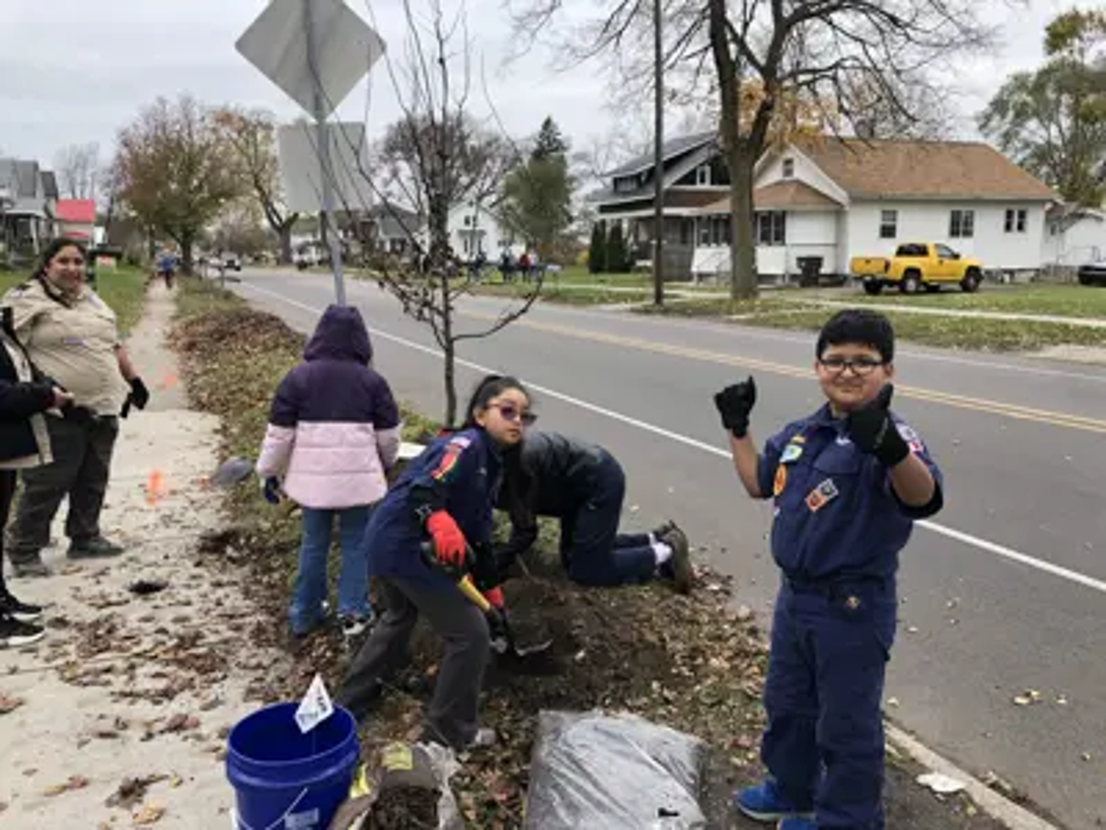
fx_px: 895
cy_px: 415
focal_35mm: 28
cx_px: 553
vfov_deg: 49.7
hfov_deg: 63.4
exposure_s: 1/126
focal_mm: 3.99
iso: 20
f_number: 1.8
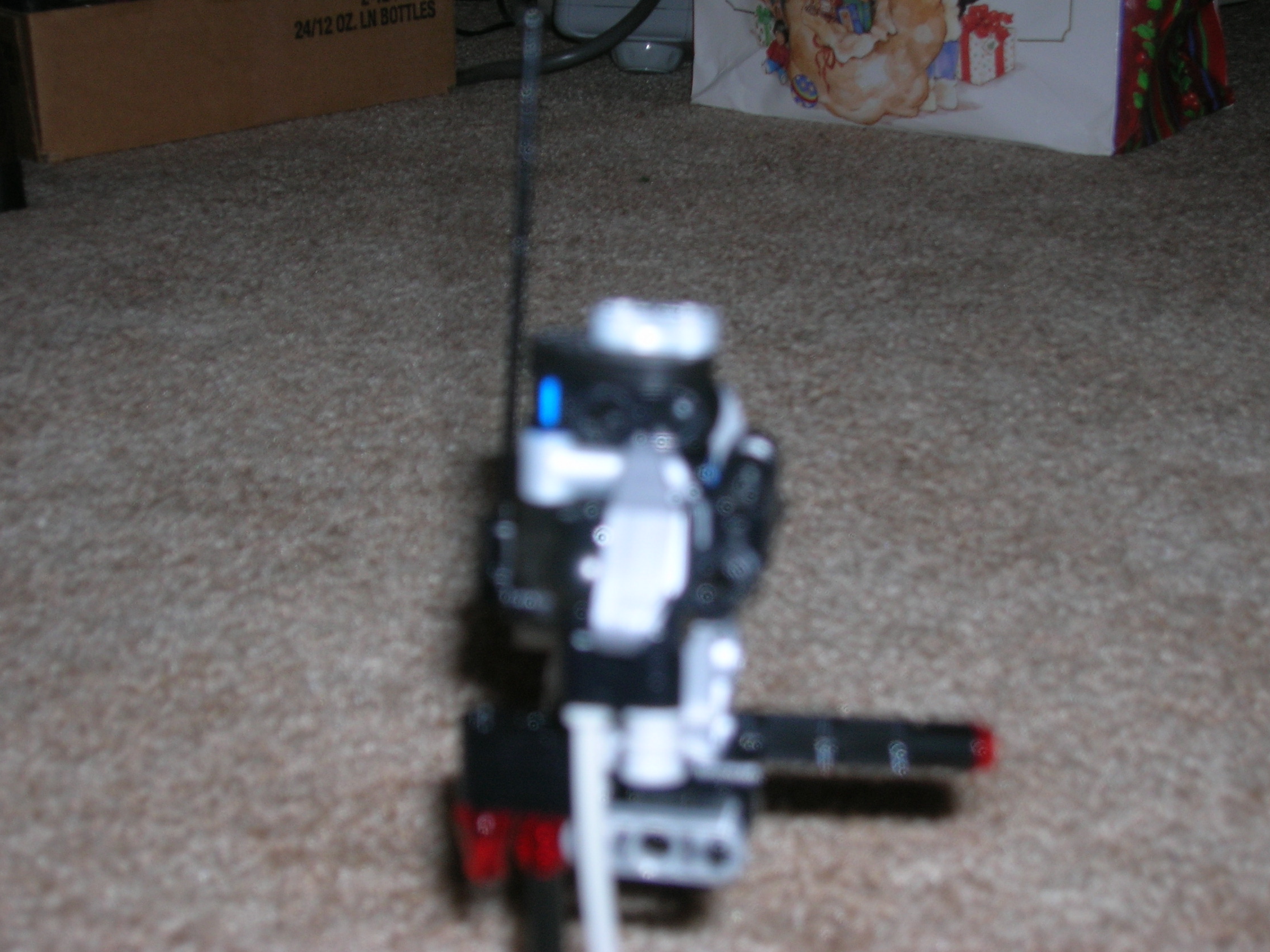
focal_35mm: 59
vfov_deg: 24.8
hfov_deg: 32.7
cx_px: 643
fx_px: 2165
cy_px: 470
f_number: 3.5
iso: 50
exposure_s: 1/60.1
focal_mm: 9.7
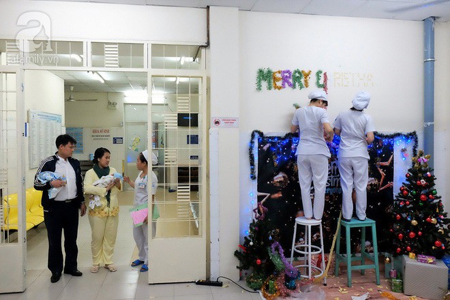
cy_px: 150
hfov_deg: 67.4
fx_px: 337
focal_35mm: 27
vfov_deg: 47.9
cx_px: 225
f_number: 5.6
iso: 6400
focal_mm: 18
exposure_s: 1/110
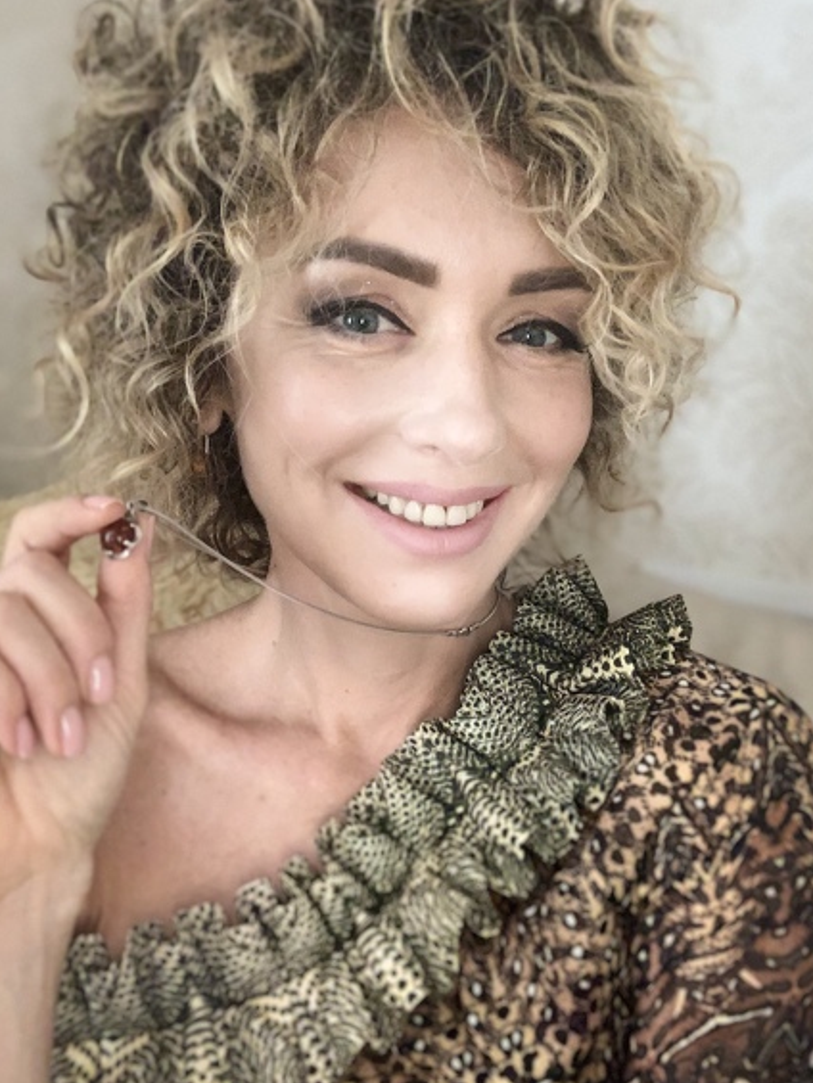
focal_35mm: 34
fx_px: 1064
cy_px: 556
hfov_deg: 41.8
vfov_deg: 53.9
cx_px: 430
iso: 320
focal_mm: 2.87
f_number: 2.2
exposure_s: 1/30
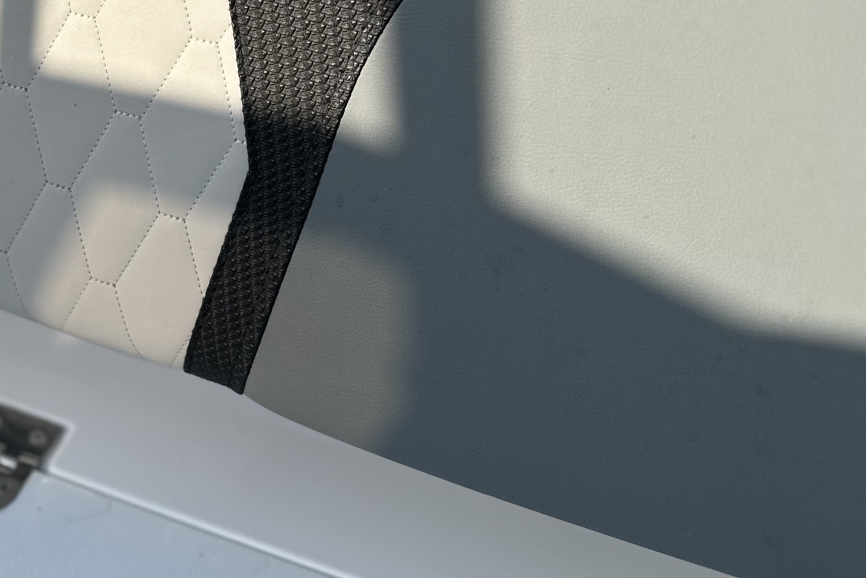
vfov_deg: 25.4
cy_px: 24
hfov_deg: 36.9
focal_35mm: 51
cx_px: 125
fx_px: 1227
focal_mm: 6.86
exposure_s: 1/5000
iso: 80
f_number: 1.78
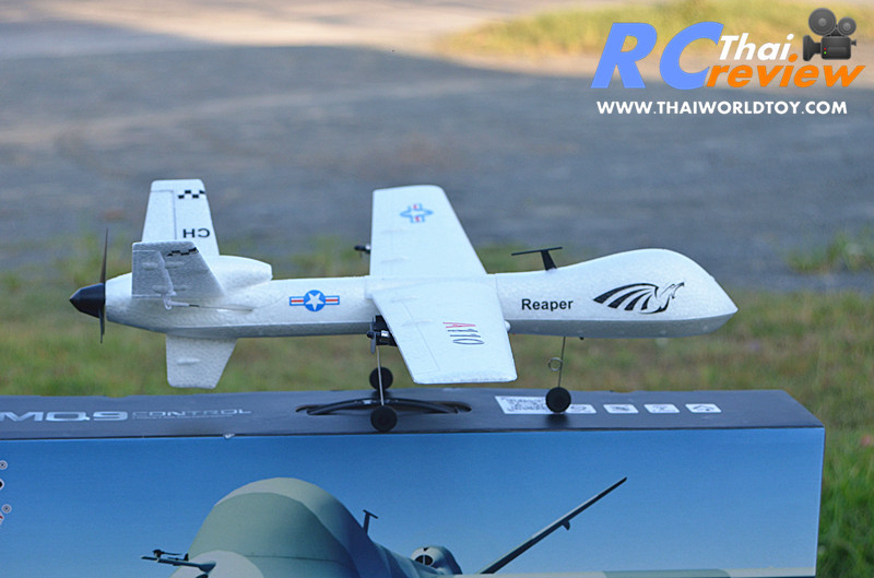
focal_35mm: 84
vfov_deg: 16.2
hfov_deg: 24.3
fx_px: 2034
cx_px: 437
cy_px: 289
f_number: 5.6
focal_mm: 56
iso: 400
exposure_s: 1/500
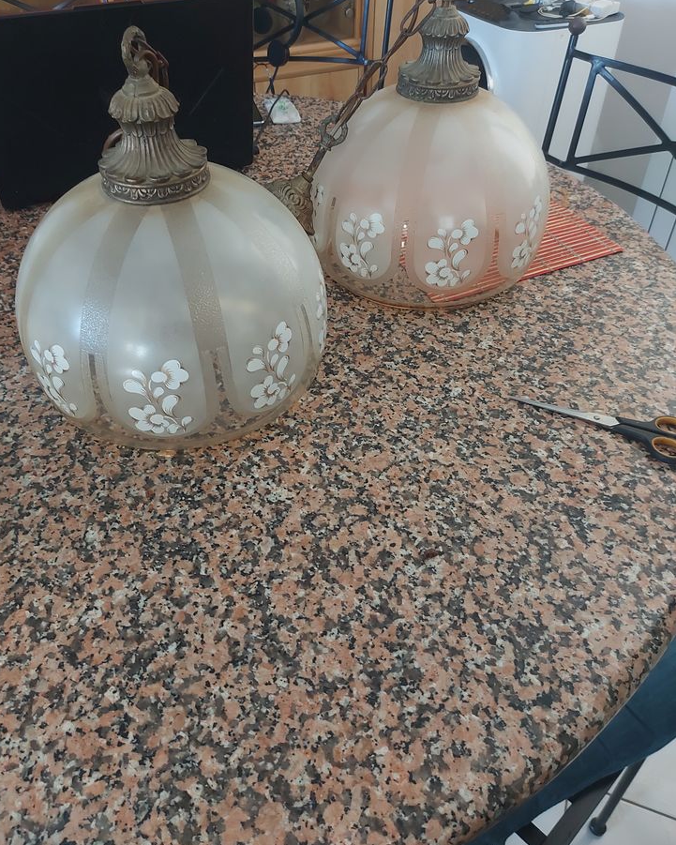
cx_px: 325
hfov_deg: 54.9
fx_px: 650
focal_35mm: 26
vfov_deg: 66.0
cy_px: 405
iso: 320
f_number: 1.8
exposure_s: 1/25
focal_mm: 5.23
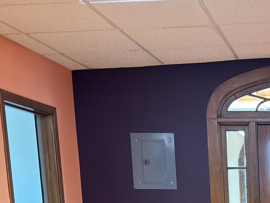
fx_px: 632
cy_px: 322
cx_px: 313
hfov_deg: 22.5
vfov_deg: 16.3
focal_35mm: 81
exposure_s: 1/40
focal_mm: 6.76
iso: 500
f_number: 1.78
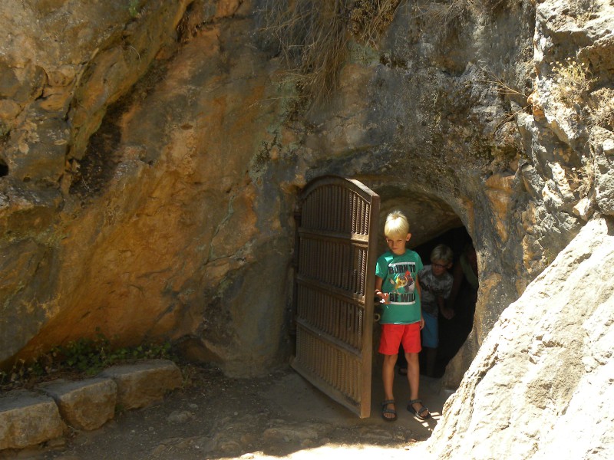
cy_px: 230
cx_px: 307
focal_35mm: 26
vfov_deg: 53.1
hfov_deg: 67.3
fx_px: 461
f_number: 4.5
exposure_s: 1/135
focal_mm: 4.6
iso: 64
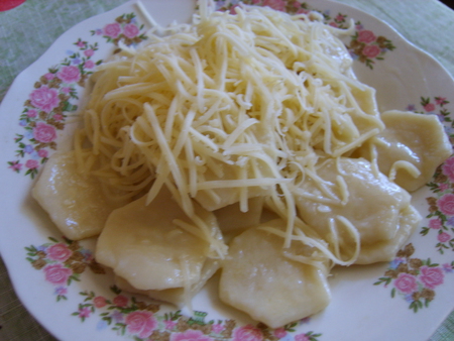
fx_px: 459
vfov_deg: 40.7
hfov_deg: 52.6
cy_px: 170
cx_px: 227
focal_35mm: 35
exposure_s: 1/10
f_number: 2.8
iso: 123
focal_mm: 7.4
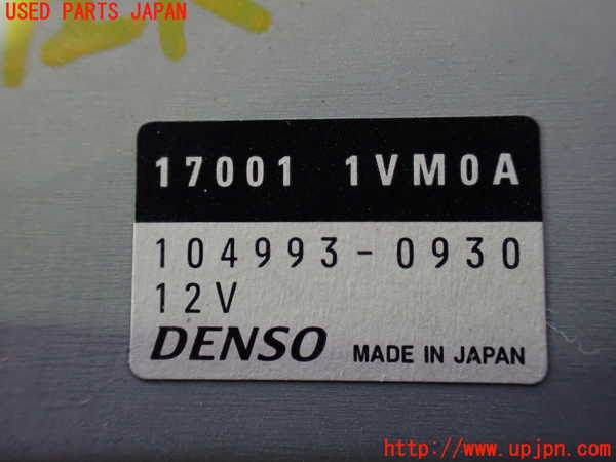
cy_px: 231
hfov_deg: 60.0
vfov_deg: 46.8
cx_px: 308
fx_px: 534
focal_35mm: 30
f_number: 2.3
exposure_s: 1/30
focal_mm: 5.4
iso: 1000
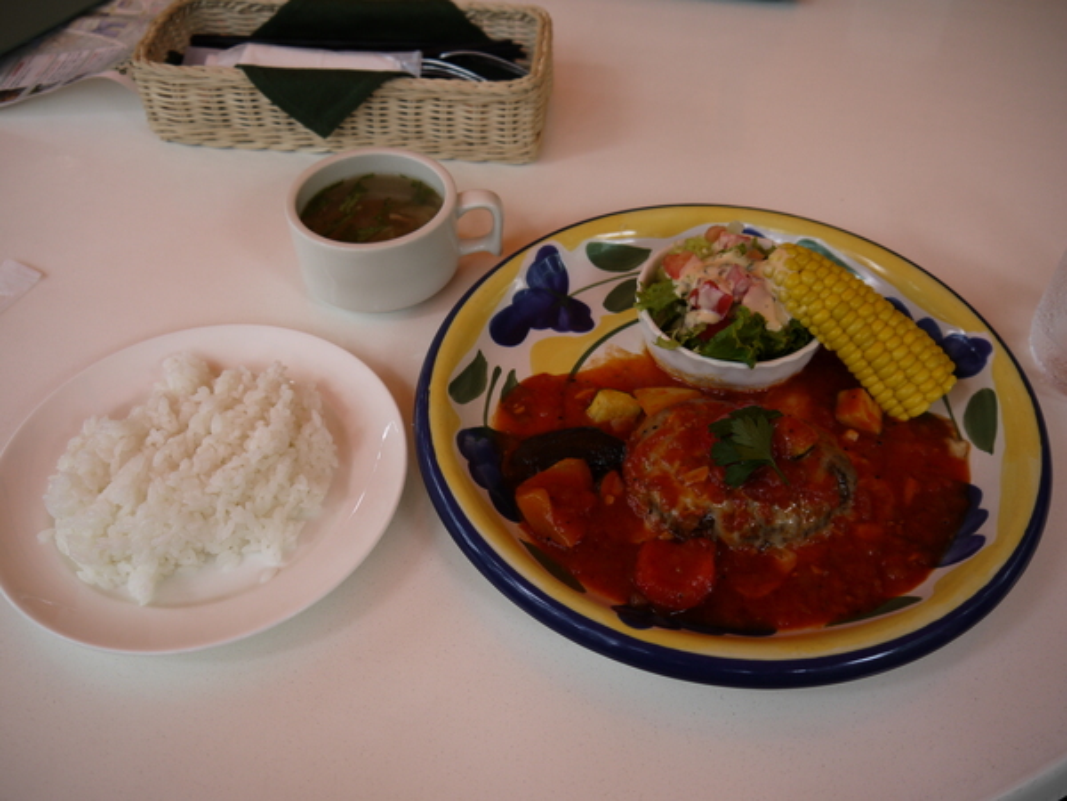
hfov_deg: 54.0
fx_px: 1048
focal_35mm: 34
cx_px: 534
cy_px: 400
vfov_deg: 41.8
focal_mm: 17
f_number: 4
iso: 100
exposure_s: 1/100
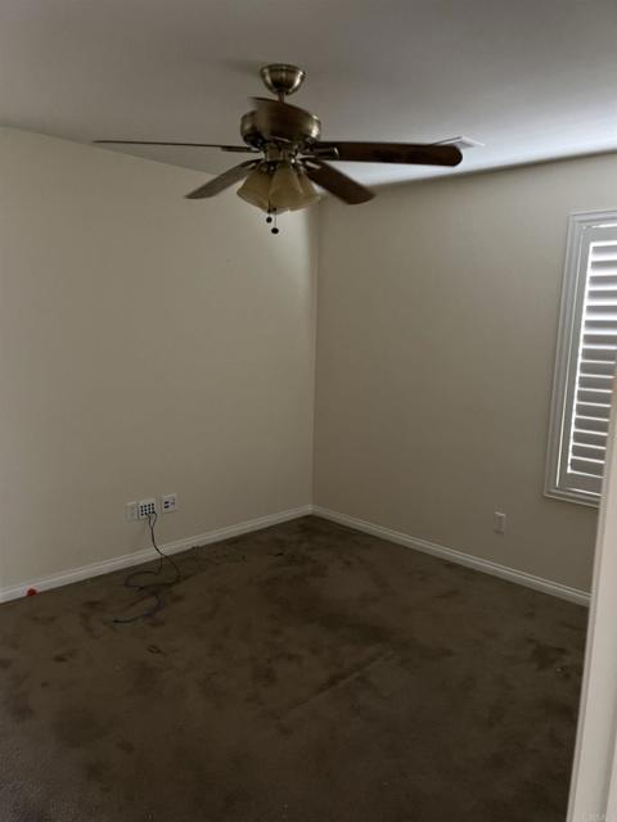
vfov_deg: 67.3
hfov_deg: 53.1
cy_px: 411
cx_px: 308
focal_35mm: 26
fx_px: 618
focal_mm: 5.1
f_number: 1.6
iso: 640
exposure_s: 1/40
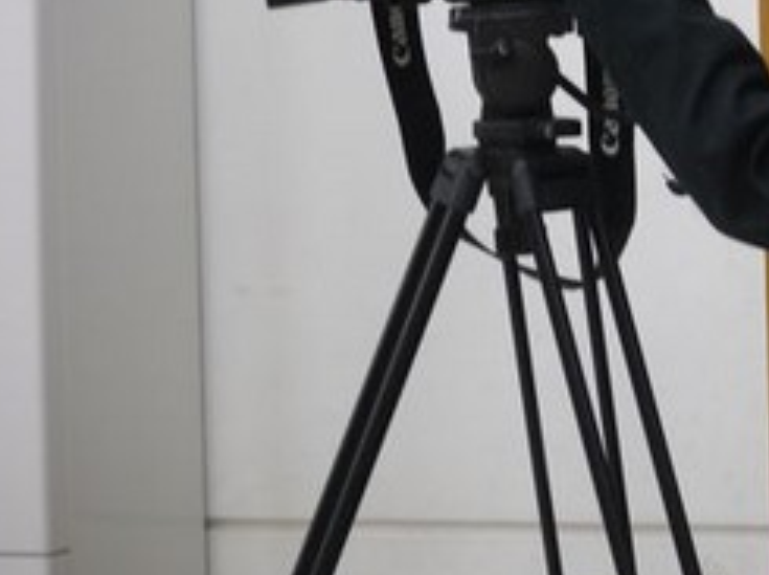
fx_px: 4082
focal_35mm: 184
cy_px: 49
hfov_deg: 10.7
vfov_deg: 8.0
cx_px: 709
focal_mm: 45
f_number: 4
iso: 400
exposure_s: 1/50
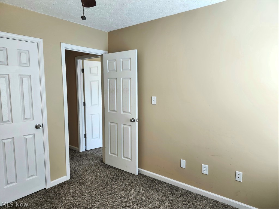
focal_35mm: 23
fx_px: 185
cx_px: 140
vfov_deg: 58.9
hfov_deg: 73.9
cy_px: 104
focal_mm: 5.54
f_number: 1.8
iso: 125
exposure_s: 1/182
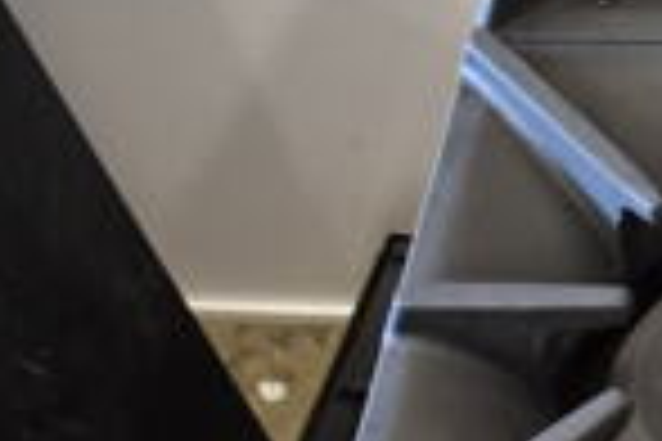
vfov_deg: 12.2
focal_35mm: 112
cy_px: 284
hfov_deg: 15.5
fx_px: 2059
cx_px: 1216
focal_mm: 18
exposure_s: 1/30
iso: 800
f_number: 3.5
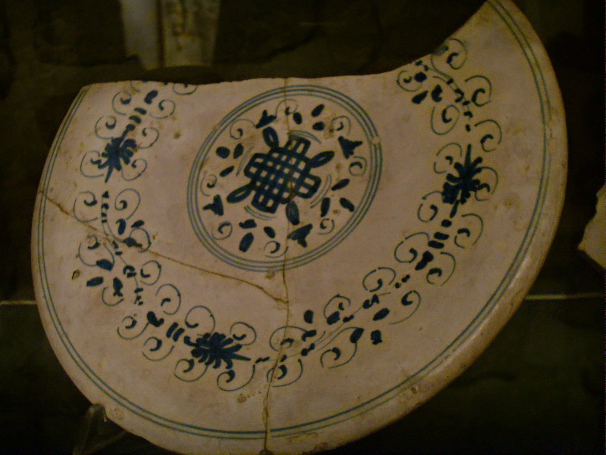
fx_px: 683
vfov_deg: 36.8
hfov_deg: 47.9
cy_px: 228
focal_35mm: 39
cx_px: 303
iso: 150
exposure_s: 1
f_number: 3.5
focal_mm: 6.6
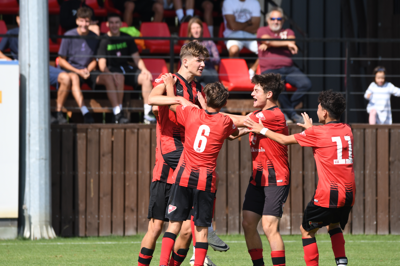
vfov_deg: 2.3
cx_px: 200
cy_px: 133
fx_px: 6666
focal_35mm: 600
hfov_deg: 3.4
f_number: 7.1
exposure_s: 1/1000
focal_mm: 400
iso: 400
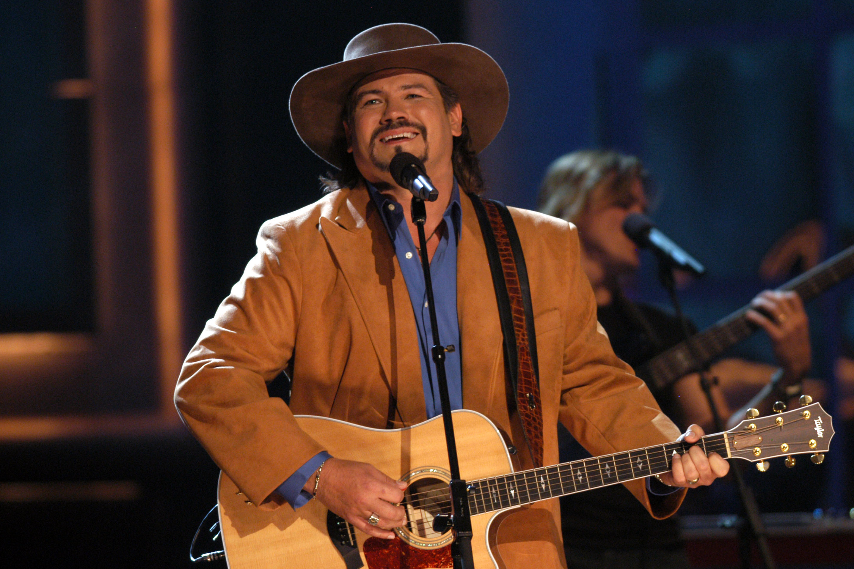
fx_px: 11149
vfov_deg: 2.9
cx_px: 438
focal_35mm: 470
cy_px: 292
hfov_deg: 4.4
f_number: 2.8
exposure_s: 1/200
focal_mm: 300
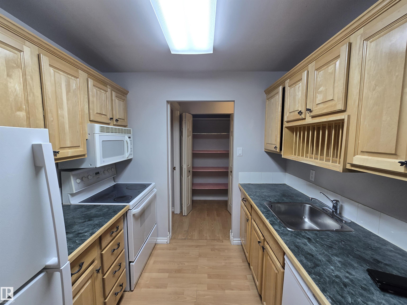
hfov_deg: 106.2
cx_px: 204
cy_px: 152
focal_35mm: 13
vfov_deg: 89.9
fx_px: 153
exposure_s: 1/120
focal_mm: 2.2
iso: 80
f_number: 2.2
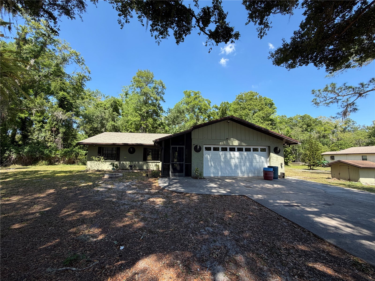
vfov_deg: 85.7
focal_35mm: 14
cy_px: 140
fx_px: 152
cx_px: 188
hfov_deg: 102.1
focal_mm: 2.22
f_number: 2.2
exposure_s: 1/549
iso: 40
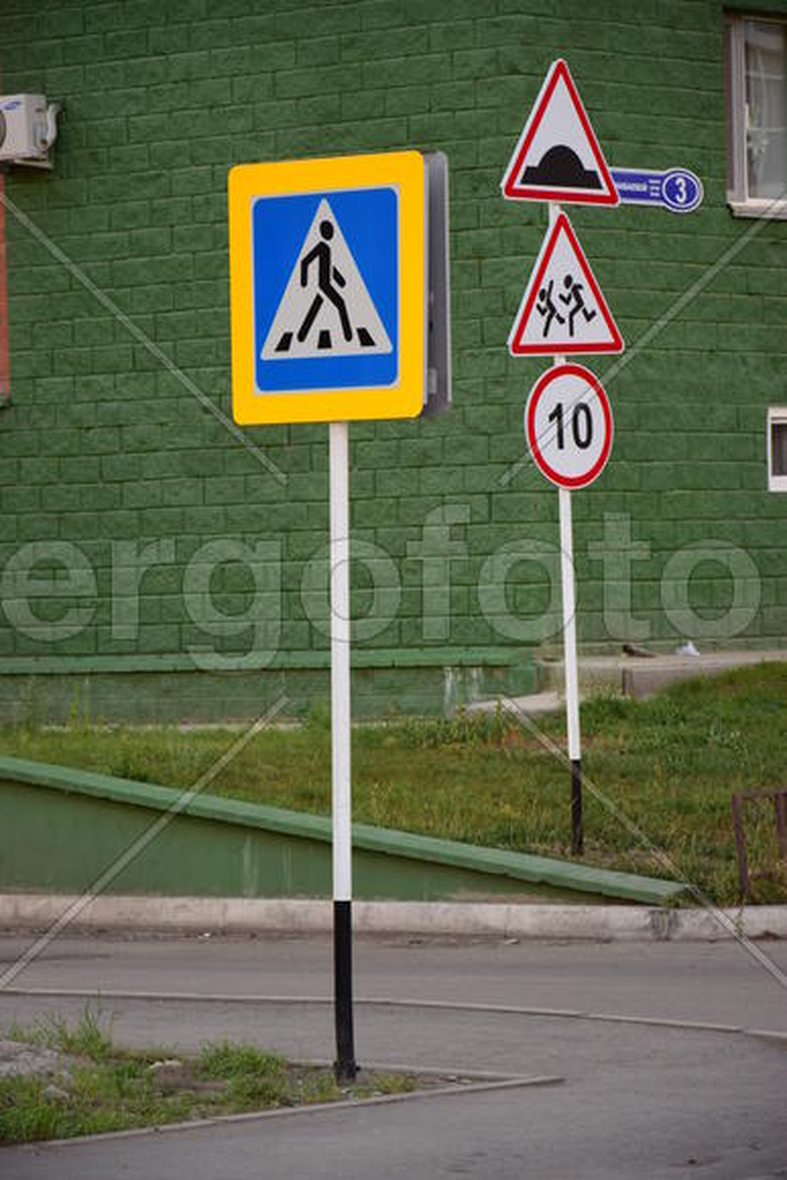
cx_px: 394
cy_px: 590
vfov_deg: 13.0
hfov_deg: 8.7
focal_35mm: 158
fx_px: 5161
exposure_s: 1/50
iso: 100
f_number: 5.6
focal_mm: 105
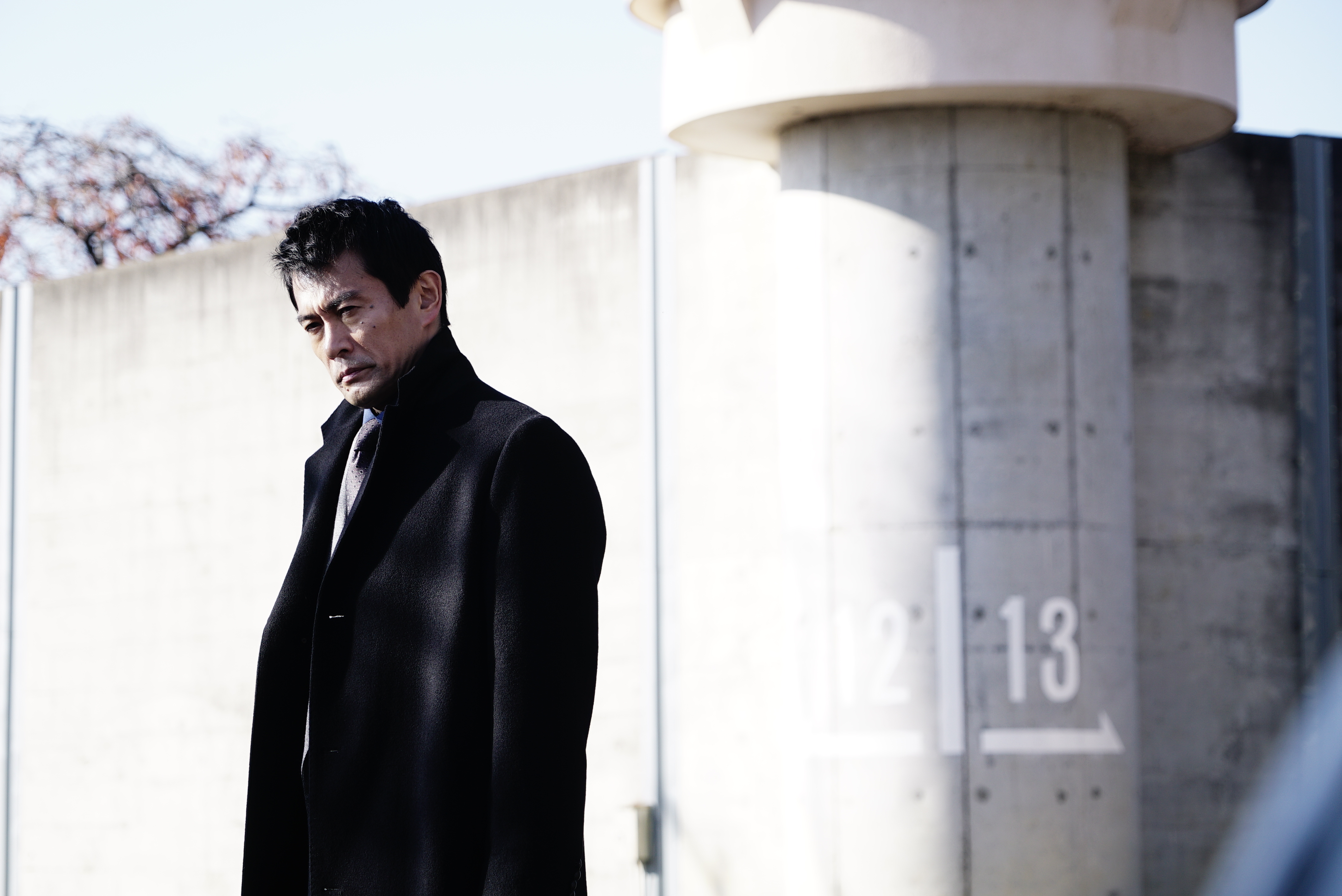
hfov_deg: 17.1
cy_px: 448
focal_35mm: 120
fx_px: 4476
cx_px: 671
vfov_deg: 11.4
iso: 200
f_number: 6.3
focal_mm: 120
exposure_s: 1/320
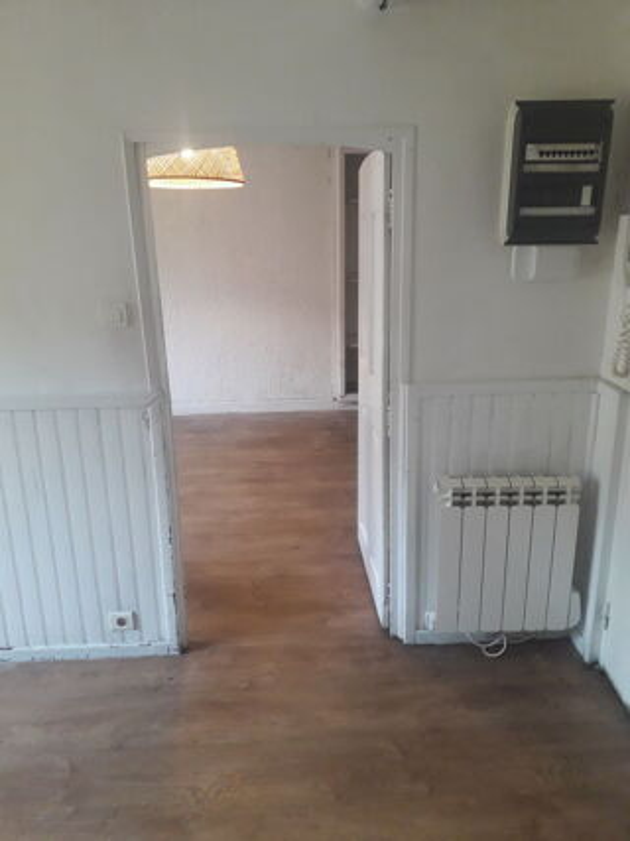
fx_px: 656
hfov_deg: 51.3
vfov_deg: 65.3
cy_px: 420
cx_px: 315
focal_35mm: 27
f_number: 1.9
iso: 160
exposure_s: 1/50
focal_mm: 3.6
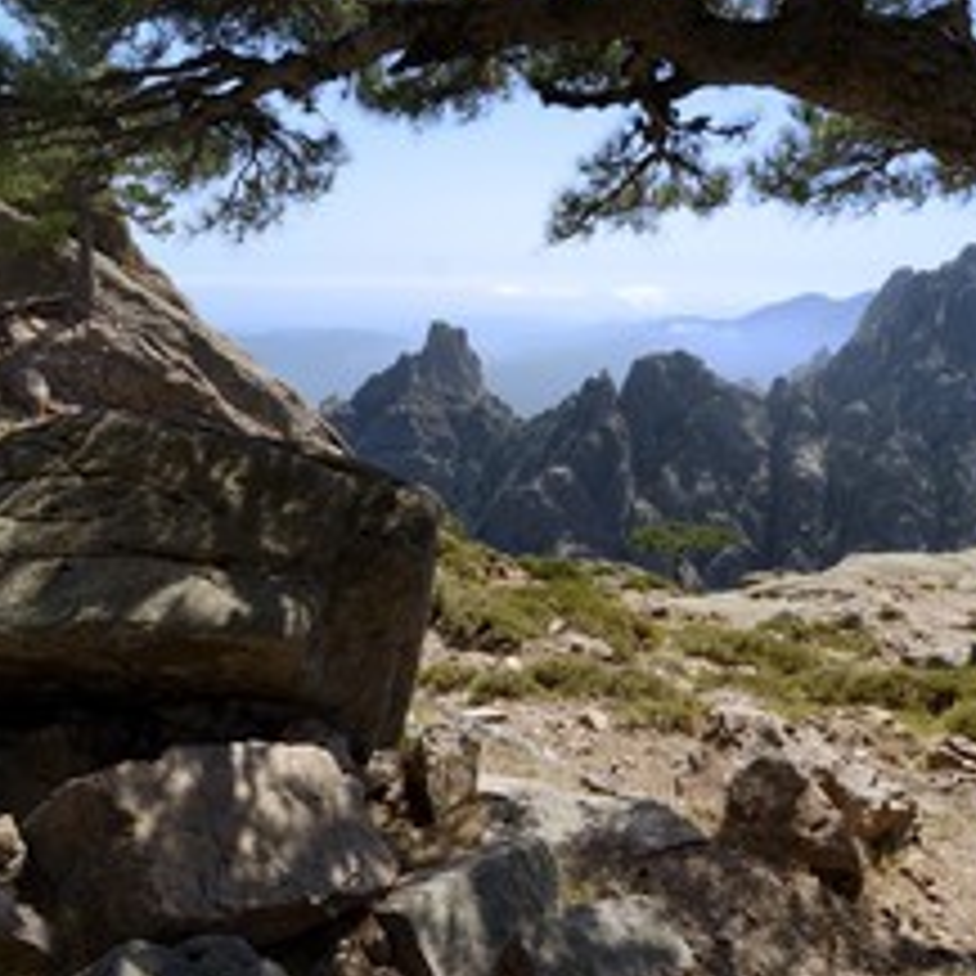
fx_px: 734
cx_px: 549
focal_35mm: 23
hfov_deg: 67.0
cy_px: 418
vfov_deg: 66.9
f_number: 14
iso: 200
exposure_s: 1/200
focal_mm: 14
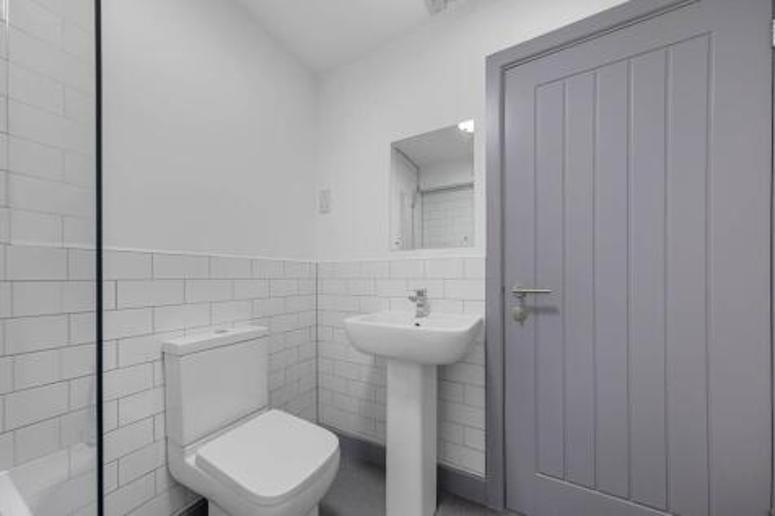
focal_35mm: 12
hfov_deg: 112.6
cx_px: 388
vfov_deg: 90.0
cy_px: 258
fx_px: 258
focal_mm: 8
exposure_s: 1/15
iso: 800
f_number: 5
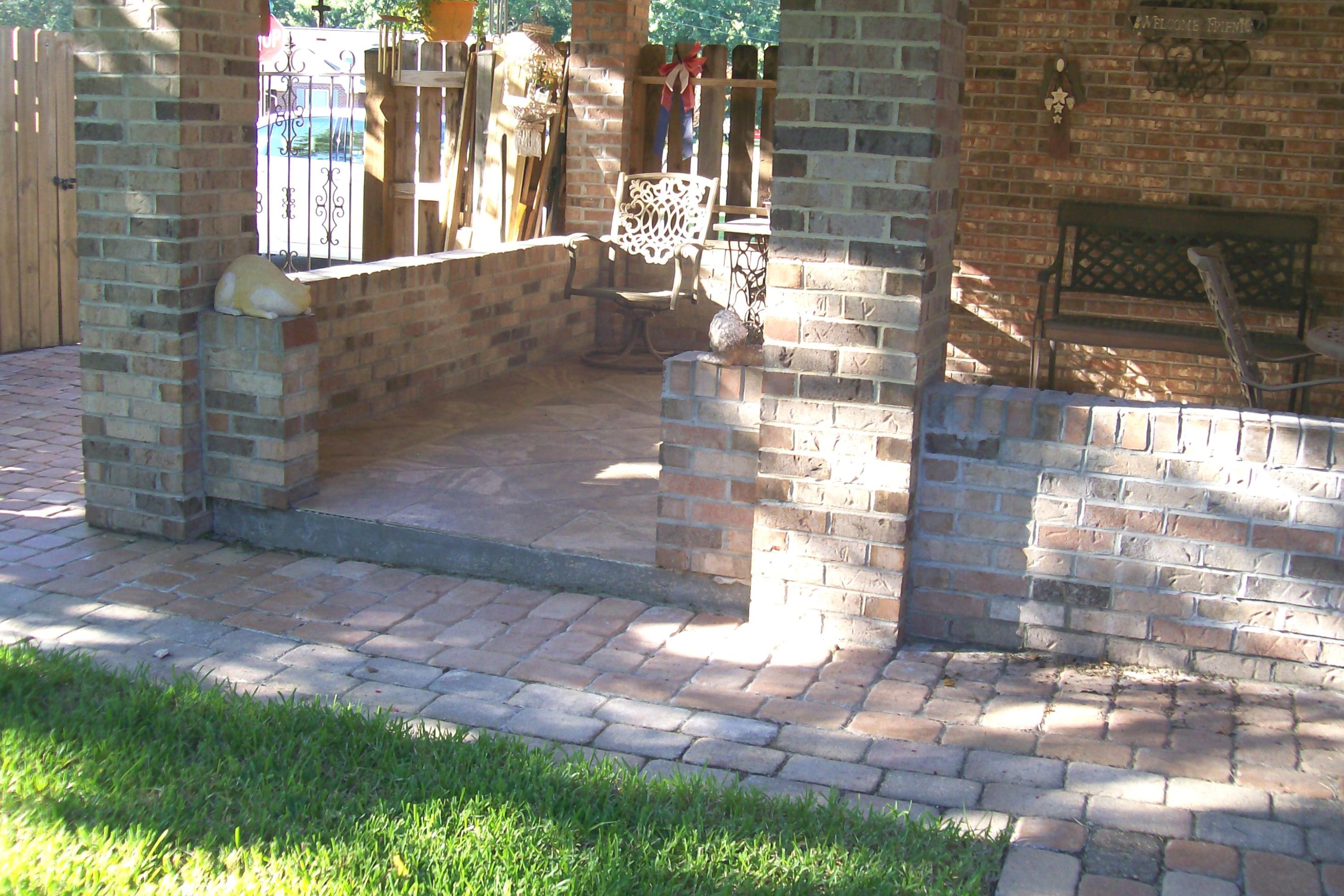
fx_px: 1419
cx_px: 670
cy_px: 410
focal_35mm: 38
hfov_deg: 50.7
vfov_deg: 35.0
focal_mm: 6
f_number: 2.7
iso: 80
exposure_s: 1/97.5
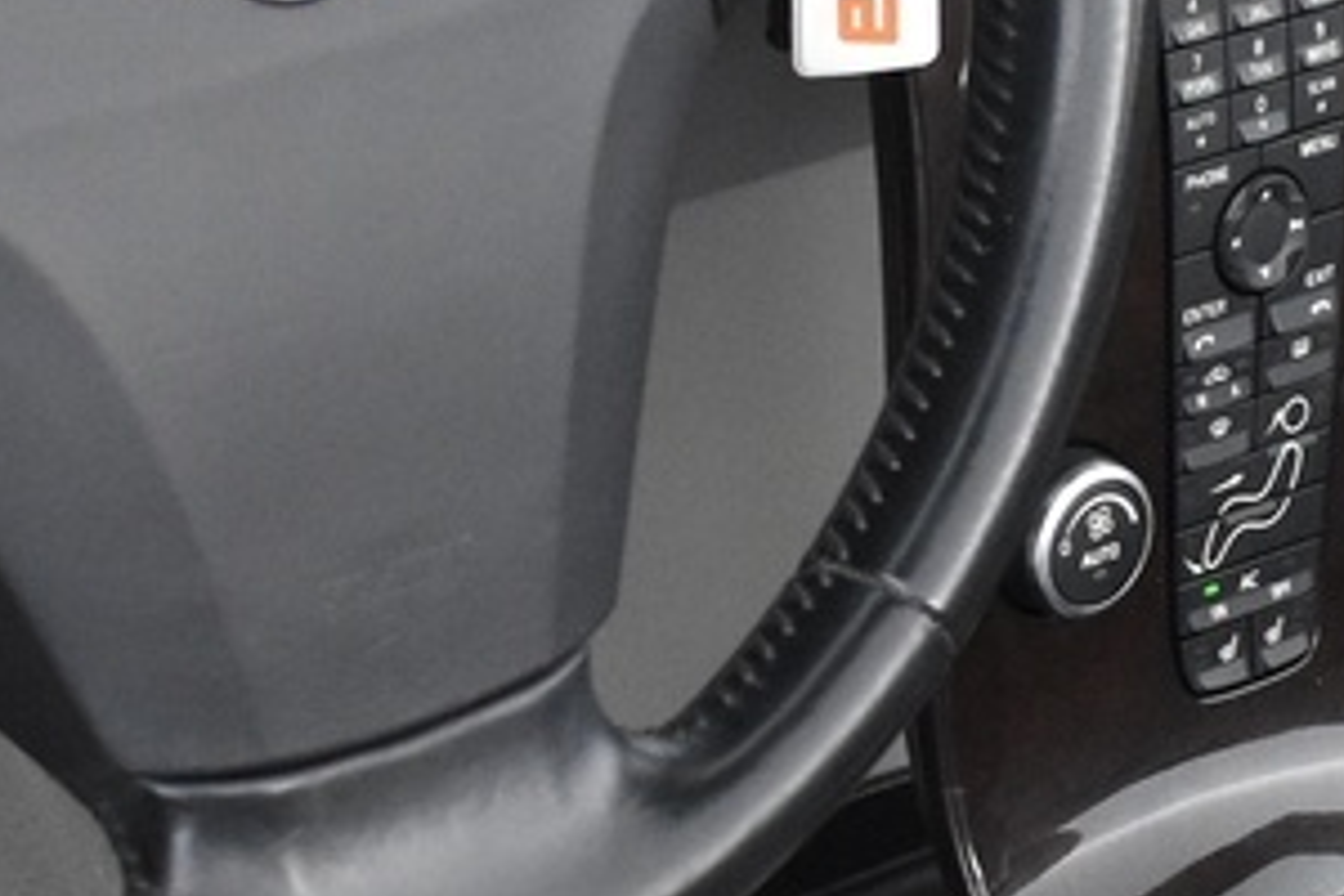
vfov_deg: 9.3
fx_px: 5450
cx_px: 954
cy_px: 851
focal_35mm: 146
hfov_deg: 14.0
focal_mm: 18
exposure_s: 1/30
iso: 2200
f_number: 3.5
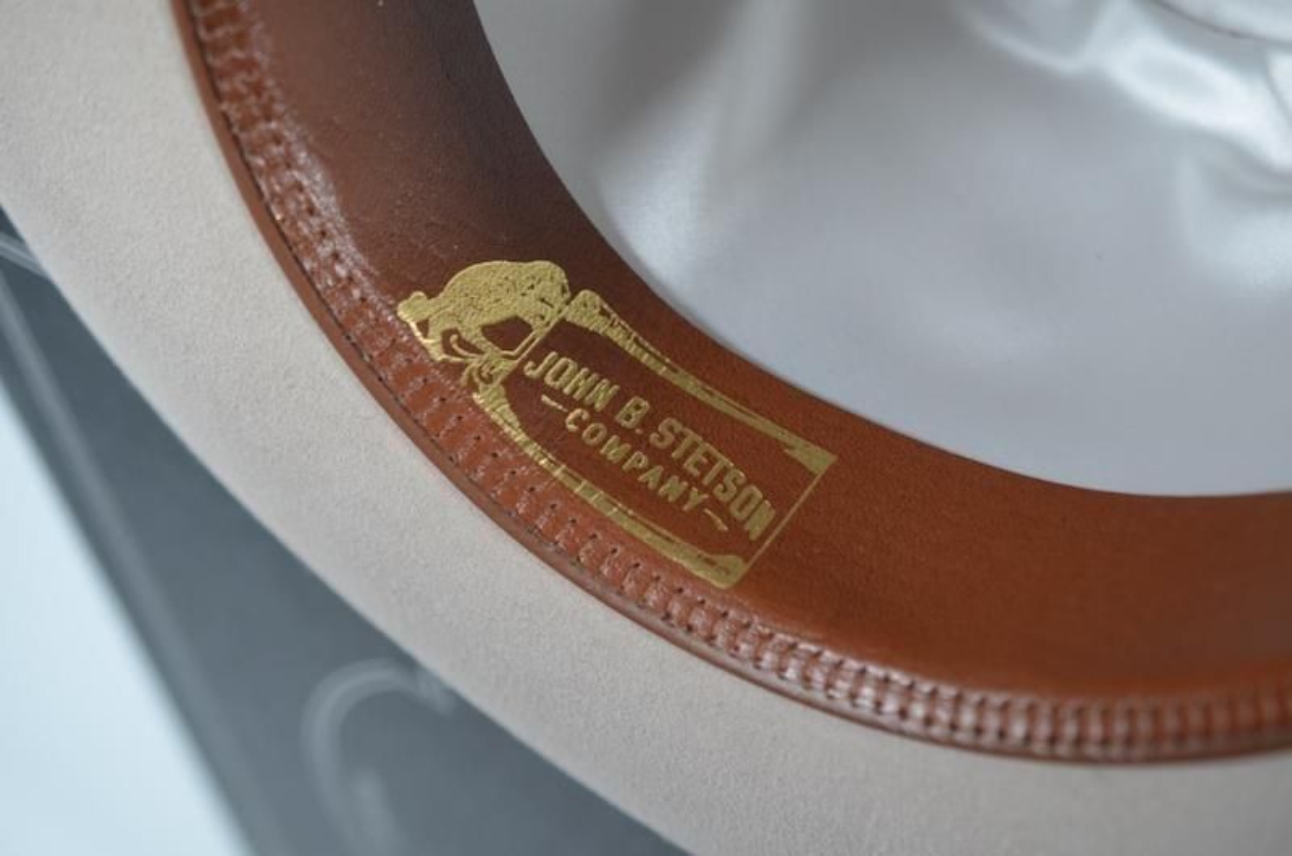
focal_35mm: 60
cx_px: 646
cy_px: 428
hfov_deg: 33.5
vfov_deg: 22.5
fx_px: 2149
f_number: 4
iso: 400
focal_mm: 40
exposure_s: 1/60
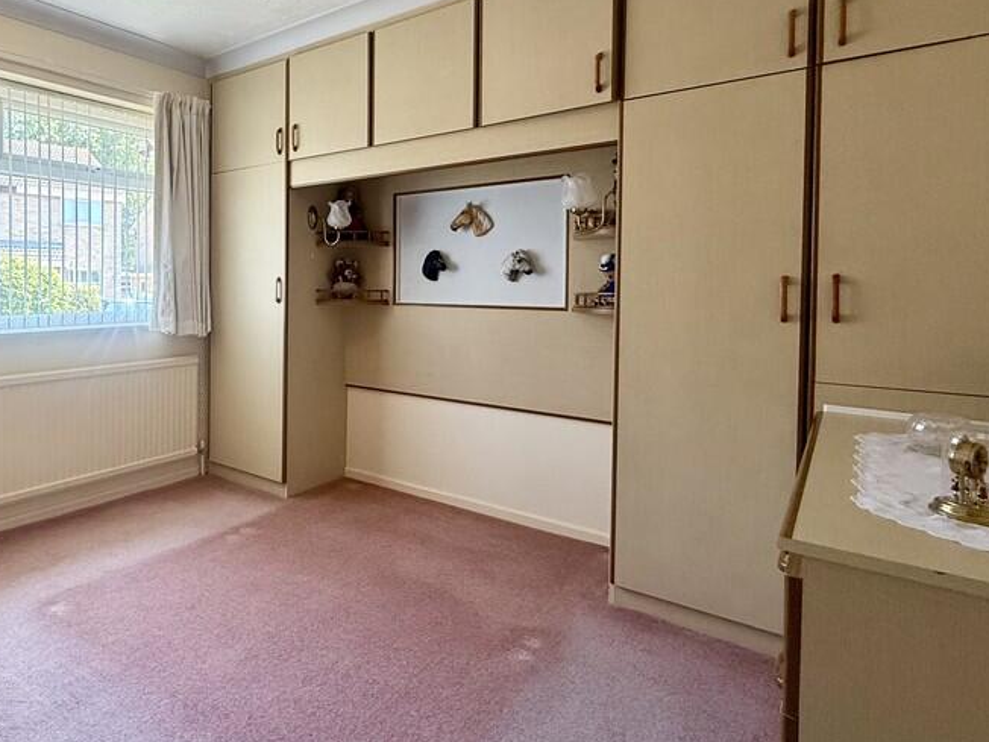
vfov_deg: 60.6
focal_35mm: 22
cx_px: 246
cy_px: 297
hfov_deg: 71.1
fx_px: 629
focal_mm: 2.22
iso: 160
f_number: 2.2
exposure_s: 1/100
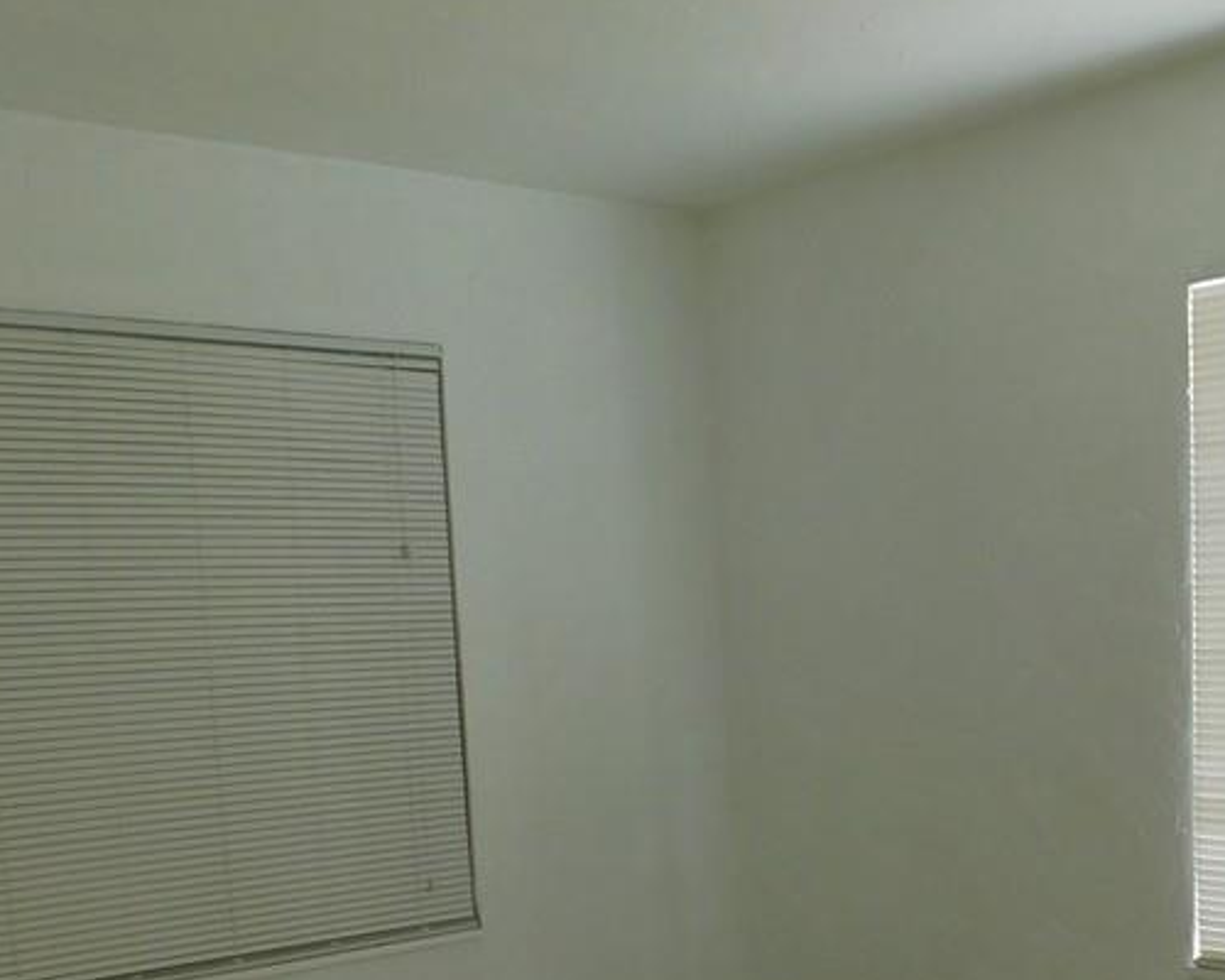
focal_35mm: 46
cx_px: 919
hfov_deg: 39.3
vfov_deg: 31.4
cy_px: 855
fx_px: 1668
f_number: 3
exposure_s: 1/200
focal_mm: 4
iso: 125
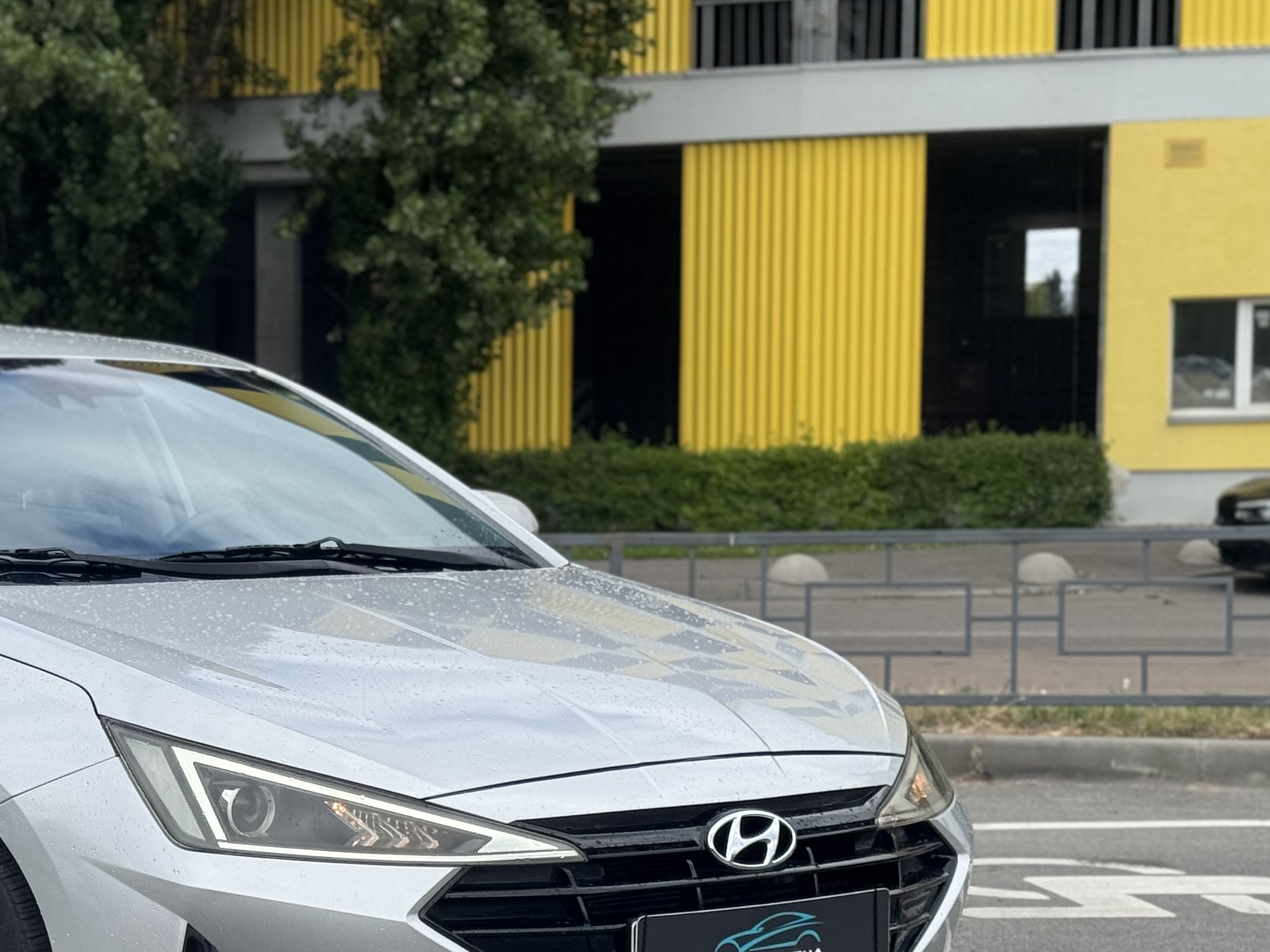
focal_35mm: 90
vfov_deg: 16.3
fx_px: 3302
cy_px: 728
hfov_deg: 21.2
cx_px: 95
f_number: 1.78
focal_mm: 6.76
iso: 64
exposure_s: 1/2959
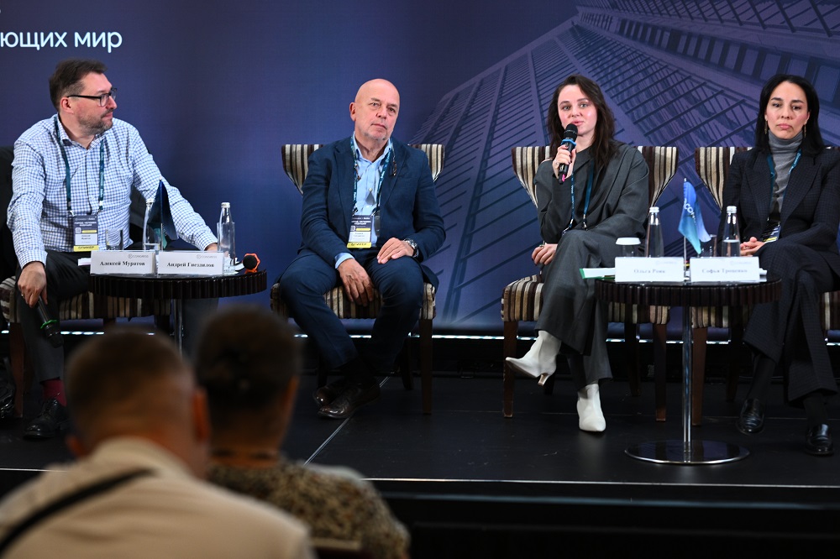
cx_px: 420
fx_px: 1983
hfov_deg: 23.9
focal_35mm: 85
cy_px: 280
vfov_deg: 16.1
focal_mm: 85
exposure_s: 1/250
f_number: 3.2
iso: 1000
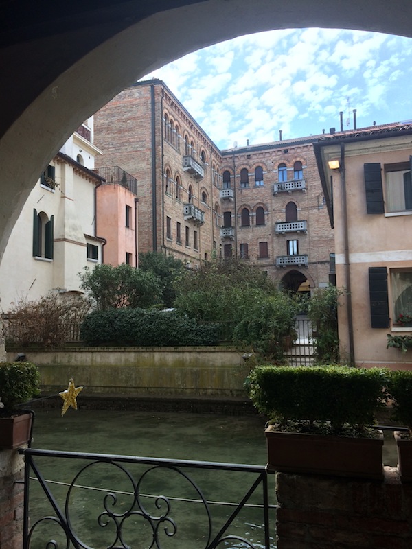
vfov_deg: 61.7
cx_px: 206
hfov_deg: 48.2
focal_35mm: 29
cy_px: 274
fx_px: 460
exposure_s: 1/380
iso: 32
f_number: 2.2
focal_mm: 4.15
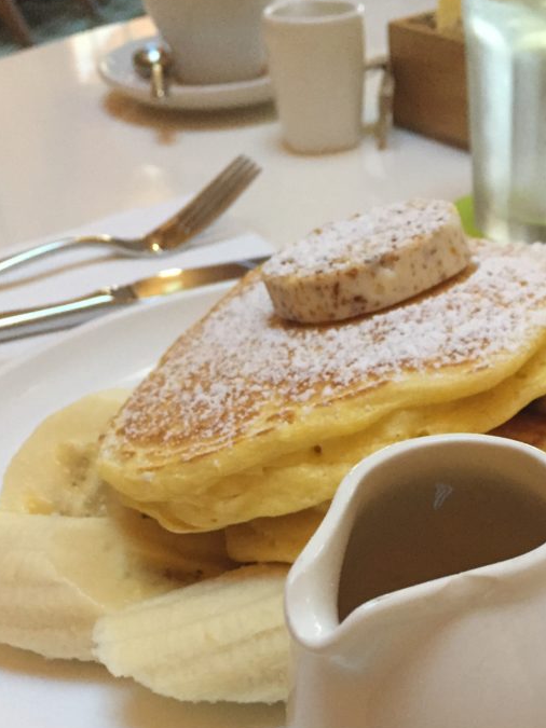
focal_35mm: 44
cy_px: 502
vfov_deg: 42.2
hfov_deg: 32.5
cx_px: 374
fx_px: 926
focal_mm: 4.15
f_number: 2.2
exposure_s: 1/30
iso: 250
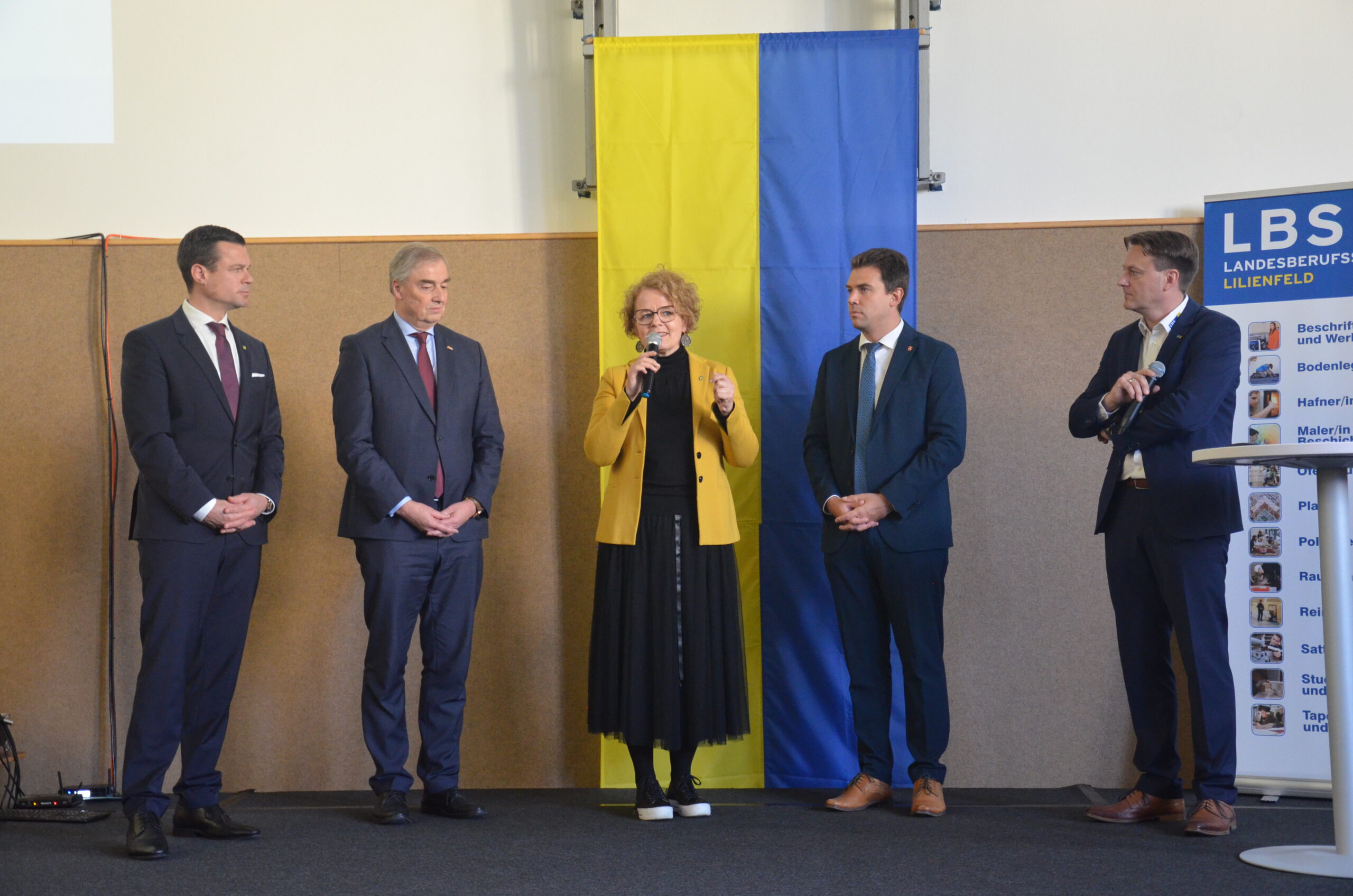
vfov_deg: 23.7
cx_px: 676
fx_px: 2138
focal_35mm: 57
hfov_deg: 35.1
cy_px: 448
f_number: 4.5
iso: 2000
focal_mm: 38
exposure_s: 1/30
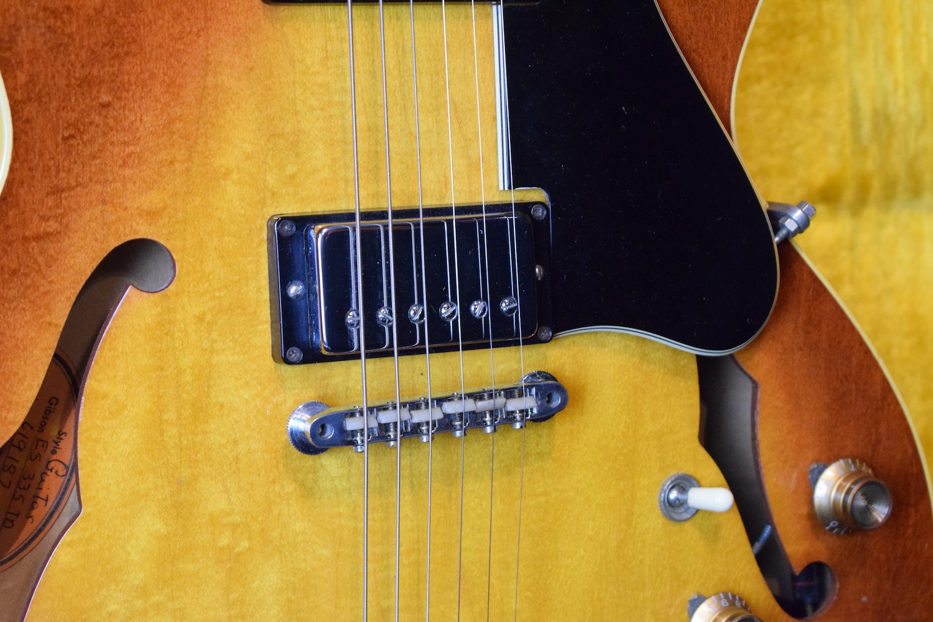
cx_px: 466
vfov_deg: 16.6
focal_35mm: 82
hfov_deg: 24.6
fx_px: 2138
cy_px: 311
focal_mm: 55
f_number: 5.6
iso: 5000
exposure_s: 1/60
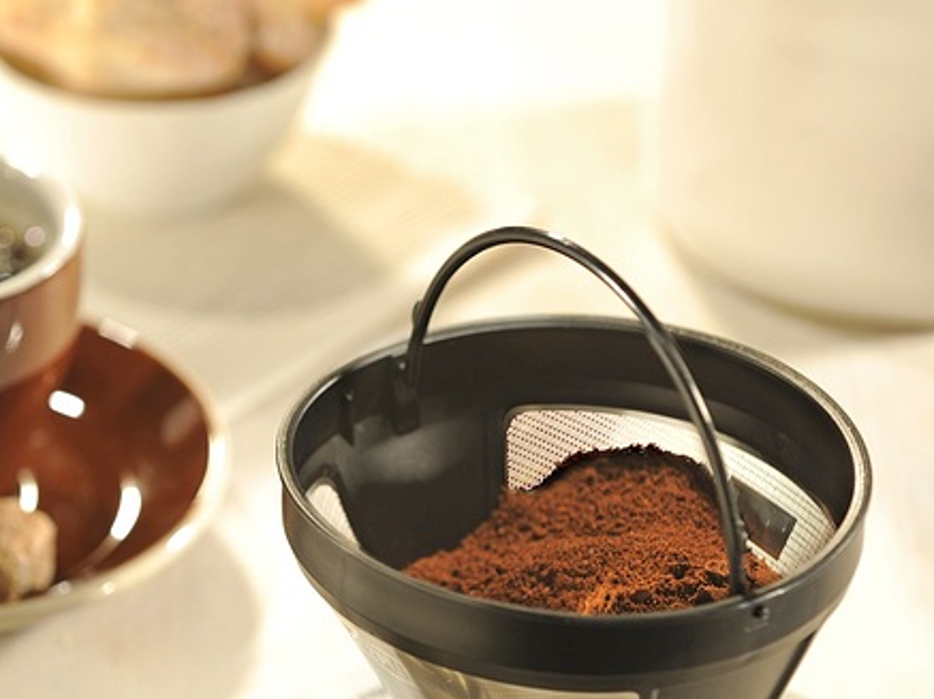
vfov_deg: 7.1
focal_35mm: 210
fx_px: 5662
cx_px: 238
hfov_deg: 9.4
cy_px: 462
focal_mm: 110
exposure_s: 1/60
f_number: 3.5
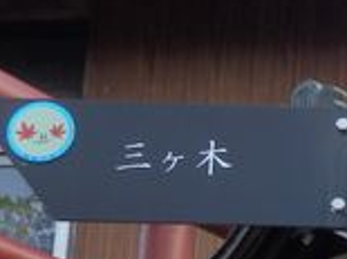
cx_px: 781
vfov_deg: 8.3
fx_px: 1703
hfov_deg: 10.3
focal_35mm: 170
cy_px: 516
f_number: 3.7
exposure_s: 1/30
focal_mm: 5.9
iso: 100
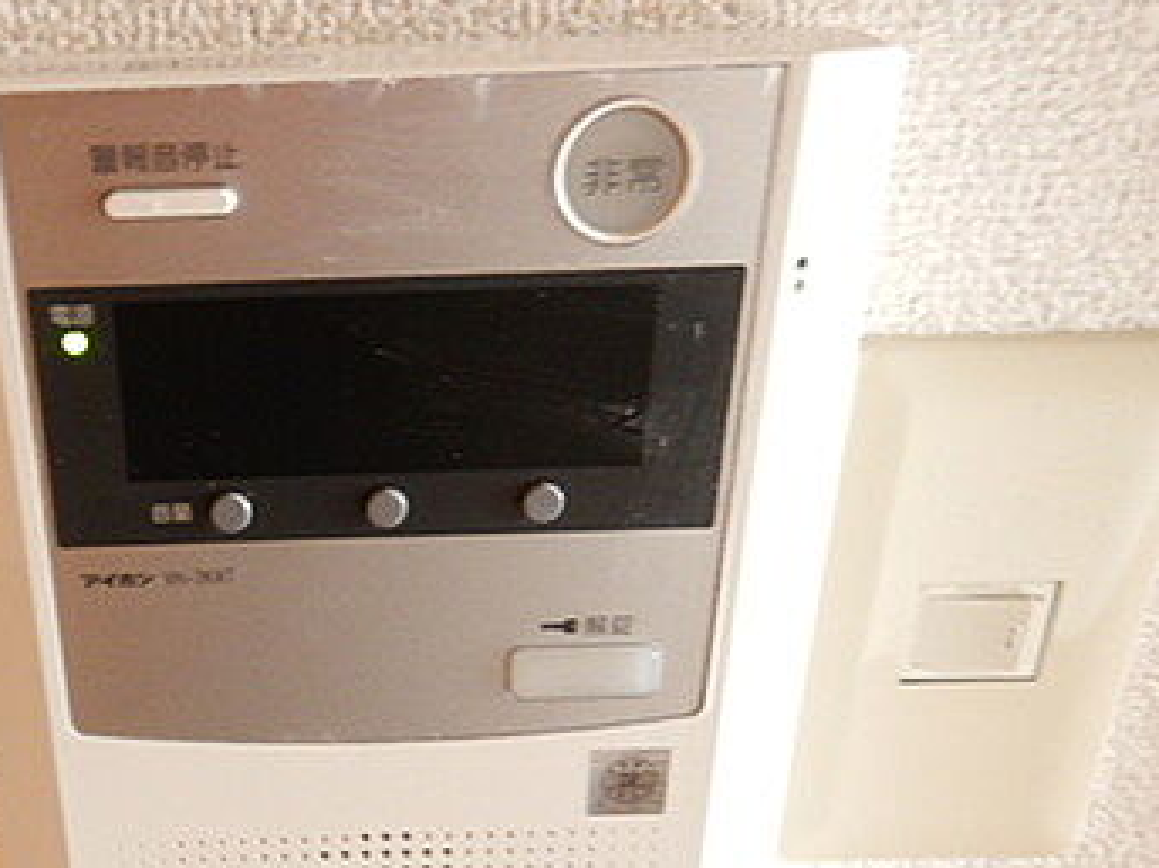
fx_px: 1406
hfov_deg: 43.4
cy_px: 665
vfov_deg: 33.5
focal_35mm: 42
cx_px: 287
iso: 560
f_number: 2.8
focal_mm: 4.3
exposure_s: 1/8
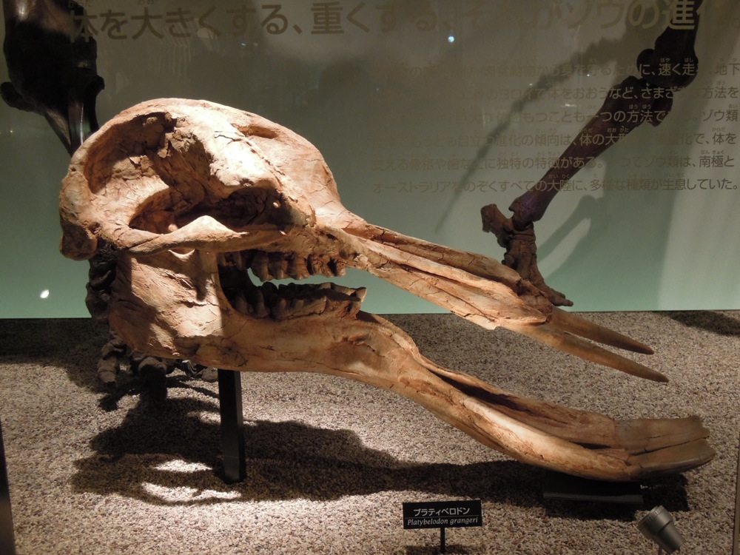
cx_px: 370
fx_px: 962
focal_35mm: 45
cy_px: 278
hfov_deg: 42.1
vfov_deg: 32.2
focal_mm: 8.1
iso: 400
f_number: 3.5
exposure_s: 1/15
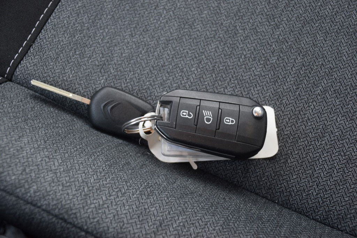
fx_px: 625
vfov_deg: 21.6
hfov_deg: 31.9
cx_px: 178
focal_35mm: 63
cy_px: 119
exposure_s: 1/60
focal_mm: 42
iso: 800
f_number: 4.8
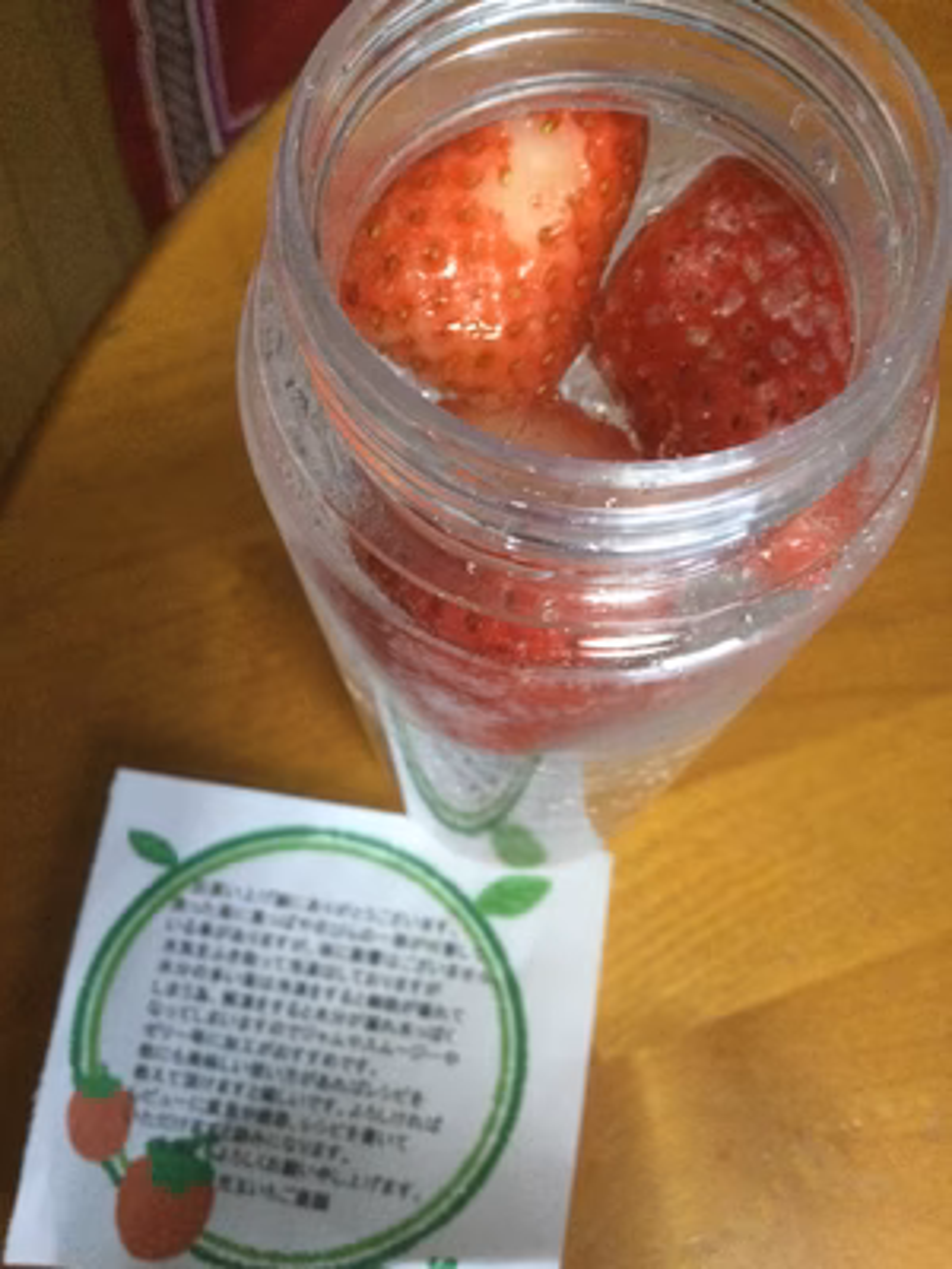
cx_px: 476
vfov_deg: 58.4
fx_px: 1137
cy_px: 634
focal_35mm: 31
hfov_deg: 45.4
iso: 200
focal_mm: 3.3
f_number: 2.4
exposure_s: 1/30
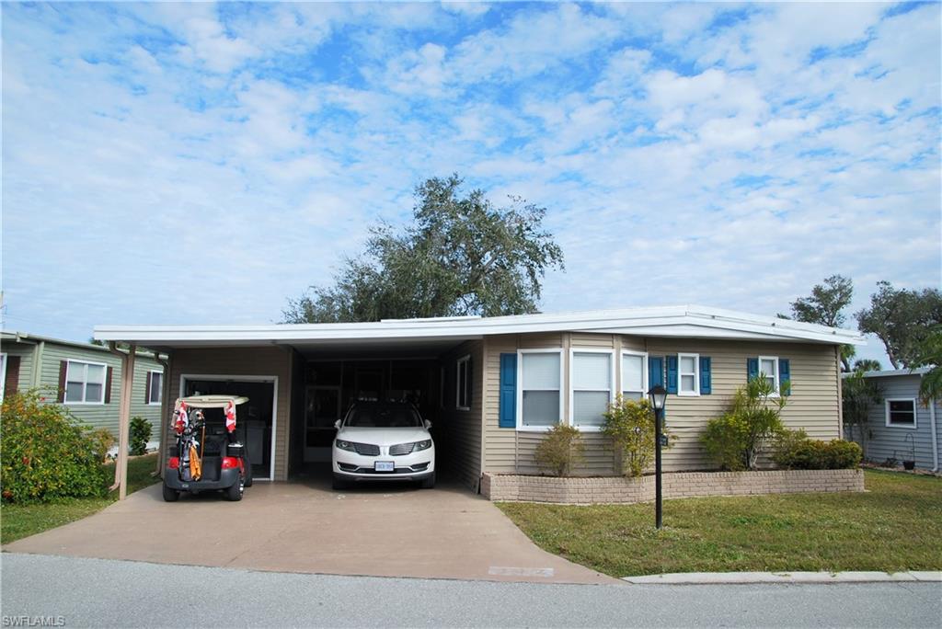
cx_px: 471
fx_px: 628
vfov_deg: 53.2
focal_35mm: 24
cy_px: 314
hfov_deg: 73.7
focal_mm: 16
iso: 100
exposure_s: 1/250
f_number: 8
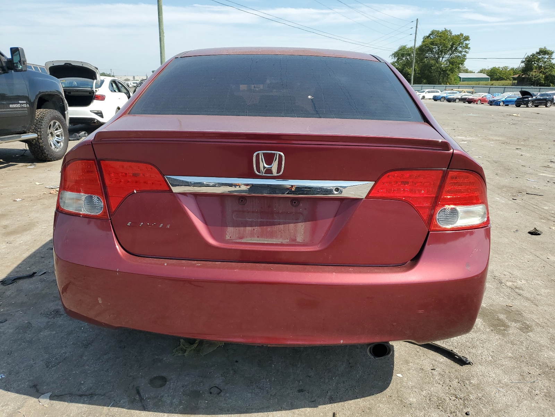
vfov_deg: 53.1
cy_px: 208
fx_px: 417
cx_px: 278
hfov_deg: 67.3
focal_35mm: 26
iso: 50
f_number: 1.5
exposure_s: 1/2000
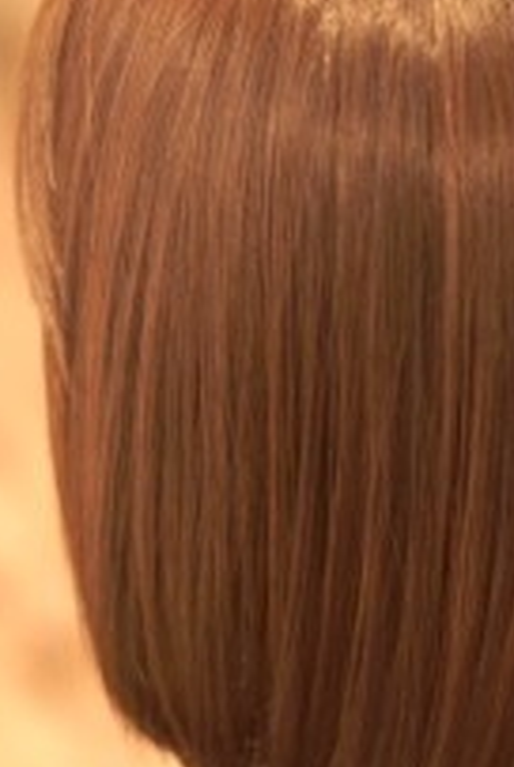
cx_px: 423
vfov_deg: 15.8
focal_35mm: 129
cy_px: 336
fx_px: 2758
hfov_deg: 10.6
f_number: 1.8
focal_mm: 35
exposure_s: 1/320
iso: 800
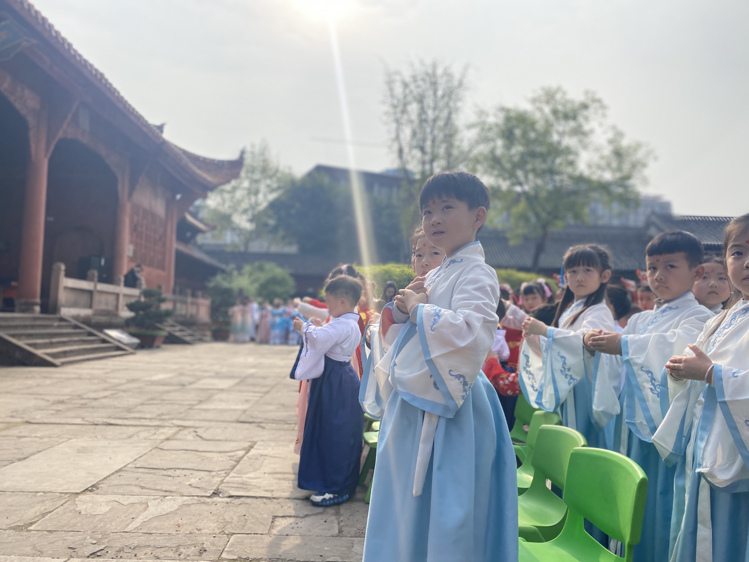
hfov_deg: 67.3
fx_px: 563
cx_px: 374
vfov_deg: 53.1
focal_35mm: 26
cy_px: 281
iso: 32
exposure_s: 1/3300
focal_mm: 4.25
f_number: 1.8
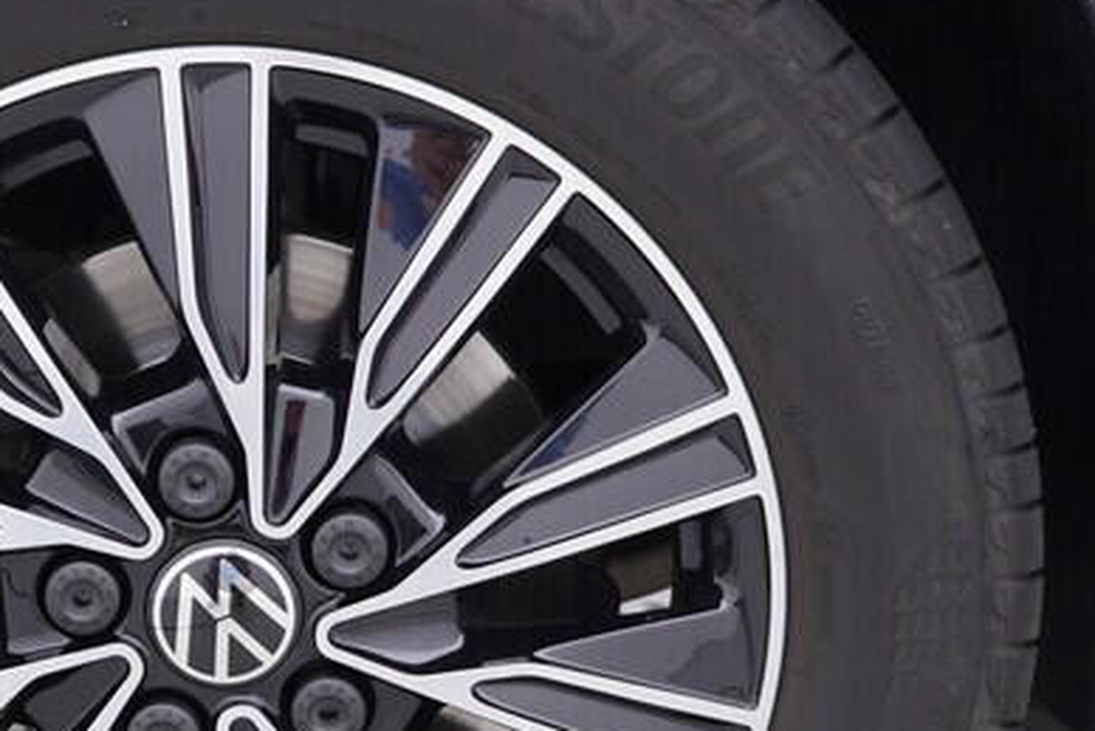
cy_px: 538
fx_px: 2891
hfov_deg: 21.3
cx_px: 262
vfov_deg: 14.4
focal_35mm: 95
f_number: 3.5
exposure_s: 1/60
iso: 125
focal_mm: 24
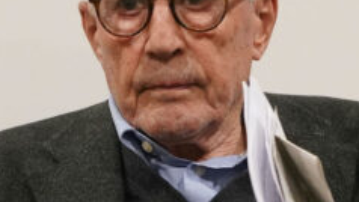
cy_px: 154
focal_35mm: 315
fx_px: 2999
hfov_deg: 6.8
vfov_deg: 3.9
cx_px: 259
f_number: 4
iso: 5000
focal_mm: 62
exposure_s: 1/100
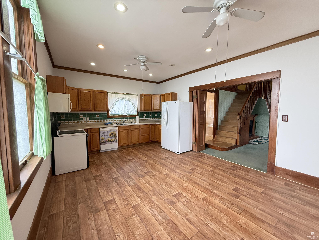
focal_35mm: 14
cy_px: 120
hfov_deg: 102.1
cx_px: 160
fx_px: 129
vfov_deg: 85.7
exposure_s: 1/60
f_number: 2.2
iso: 200
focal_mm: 2.22
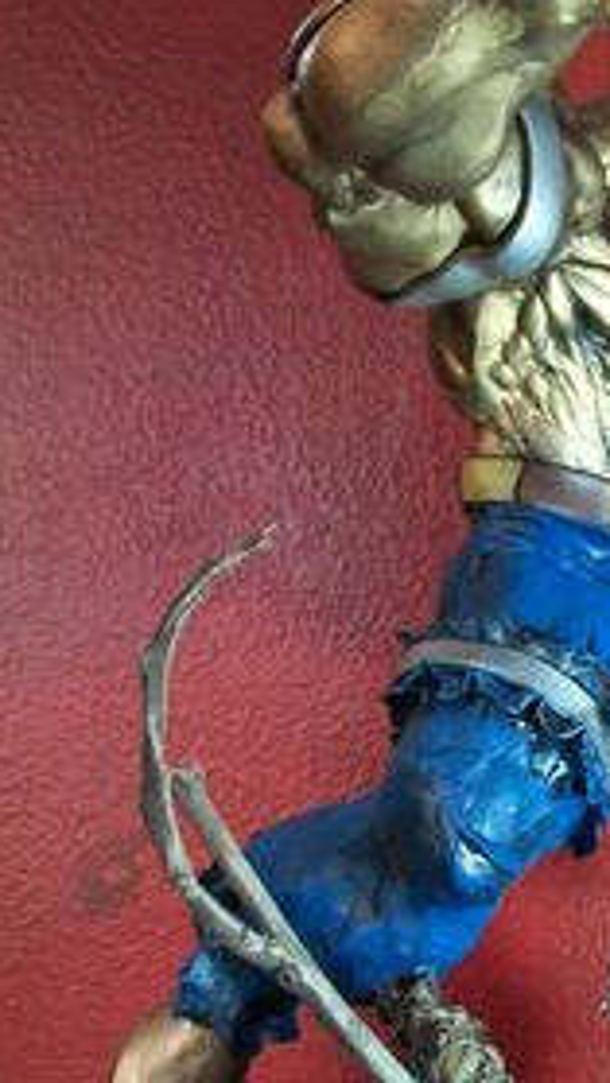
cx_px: 602
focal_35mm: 60
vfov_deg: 34.7
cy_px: 679
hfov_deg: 19.5
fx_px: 1725
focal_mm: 5.7
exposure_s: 1/8
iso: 220
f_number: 2.9
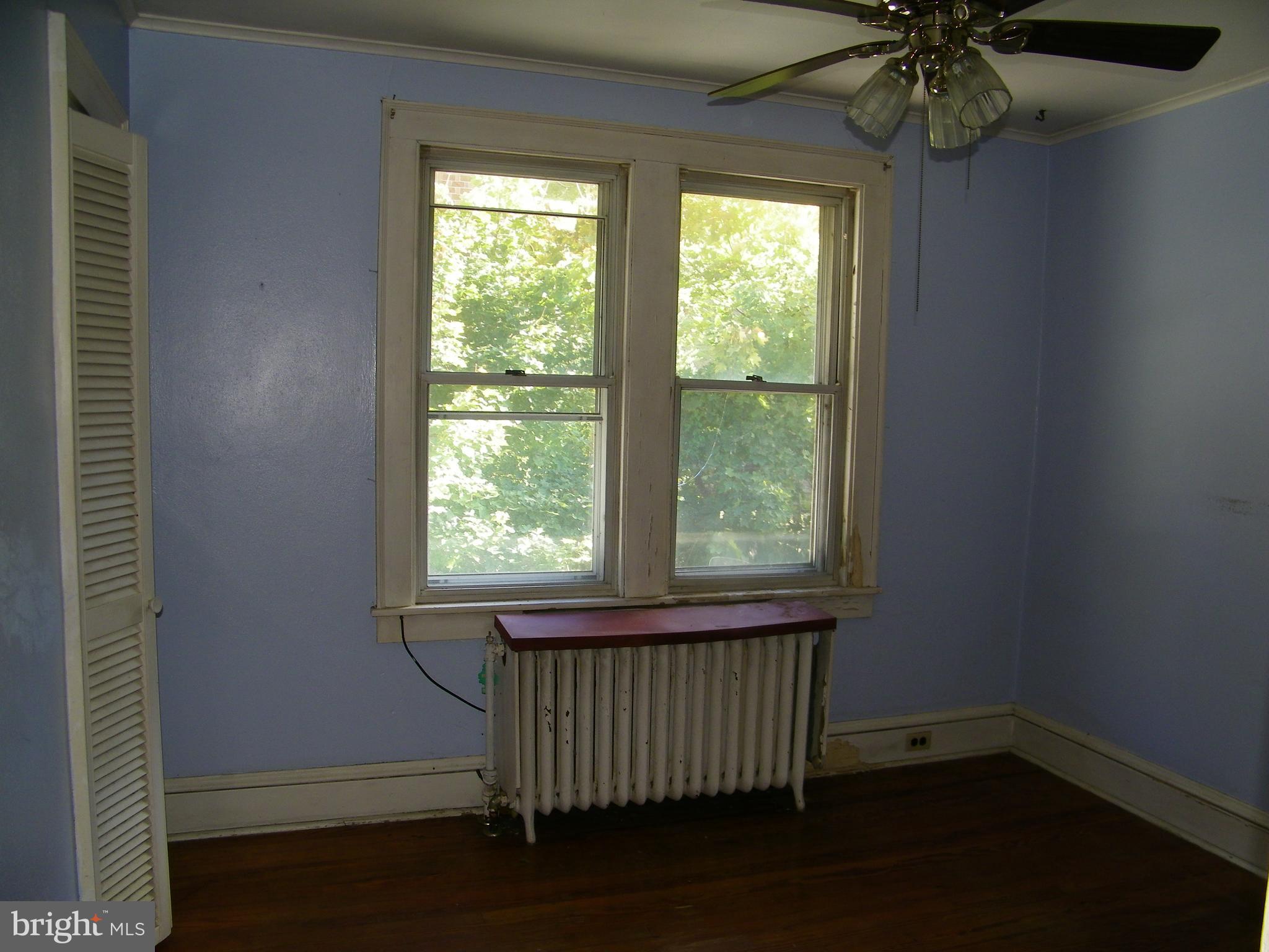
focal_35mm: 28
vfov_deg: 49.7
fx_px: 1026
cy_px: 476
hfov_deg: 63.4
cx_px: 634
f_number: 3.5
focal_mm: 5
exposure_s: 1/30
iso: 80
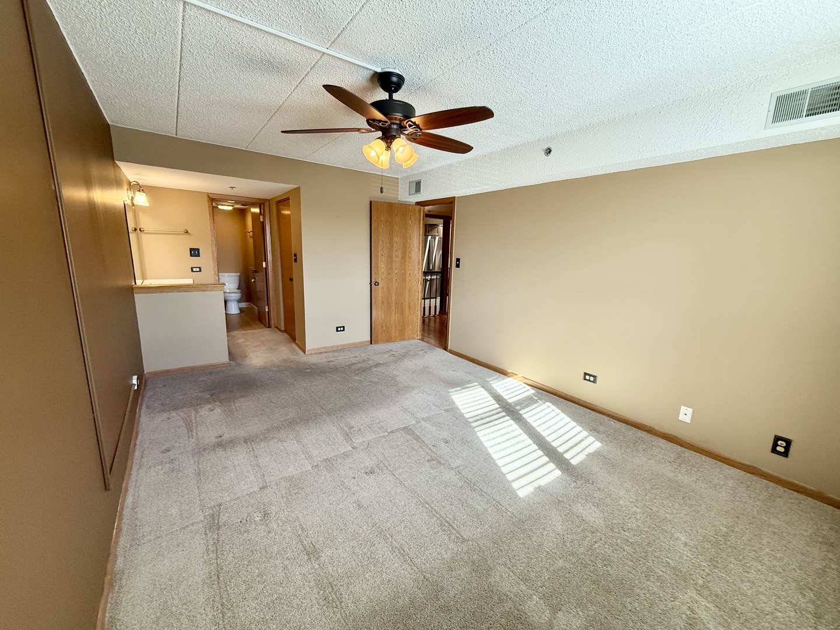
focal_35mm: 14
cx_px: 420
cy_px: 315
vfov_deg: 85.7
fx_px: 340
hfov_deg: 102.1
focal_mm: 2.22
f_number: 2.2
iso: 320
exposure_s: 1/120
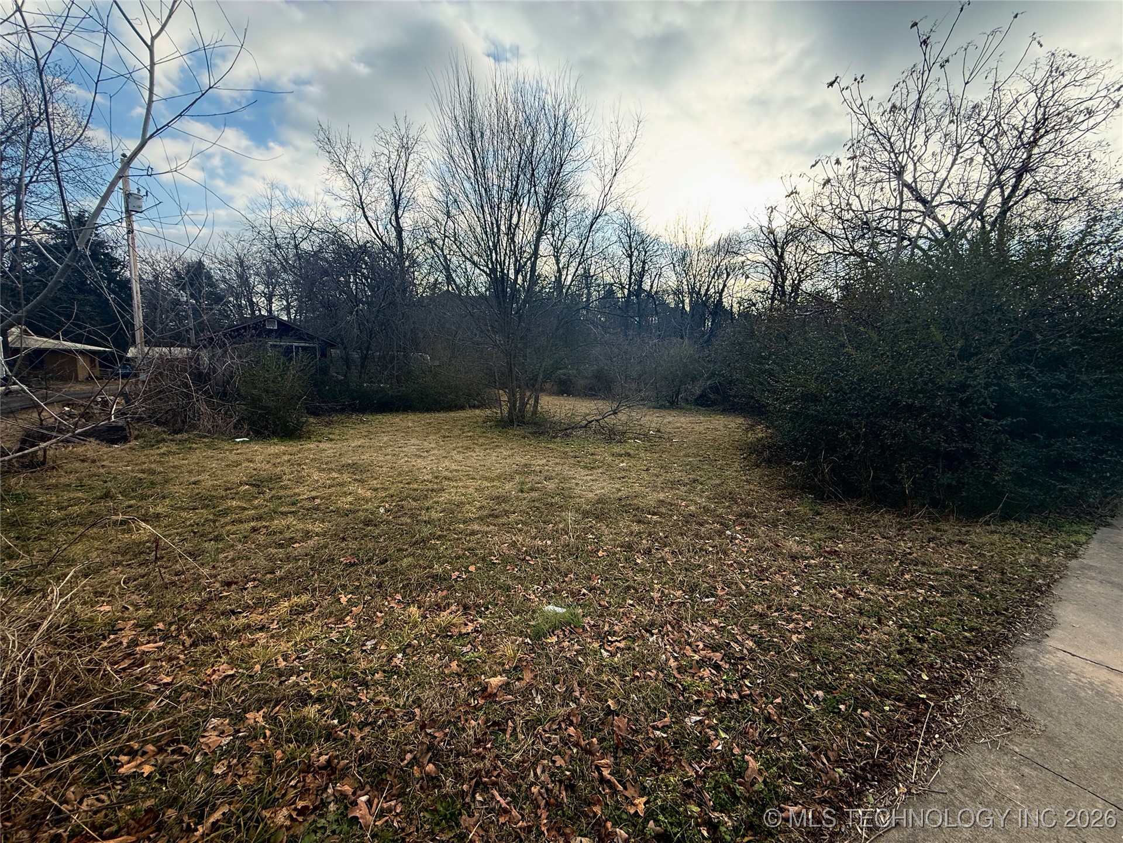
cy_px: 422
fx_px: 454
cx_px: 562
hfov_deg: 102.1
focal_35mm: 14
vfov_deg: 85.7
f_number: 2.2
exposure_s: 1/518
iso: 64
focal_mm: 2.22
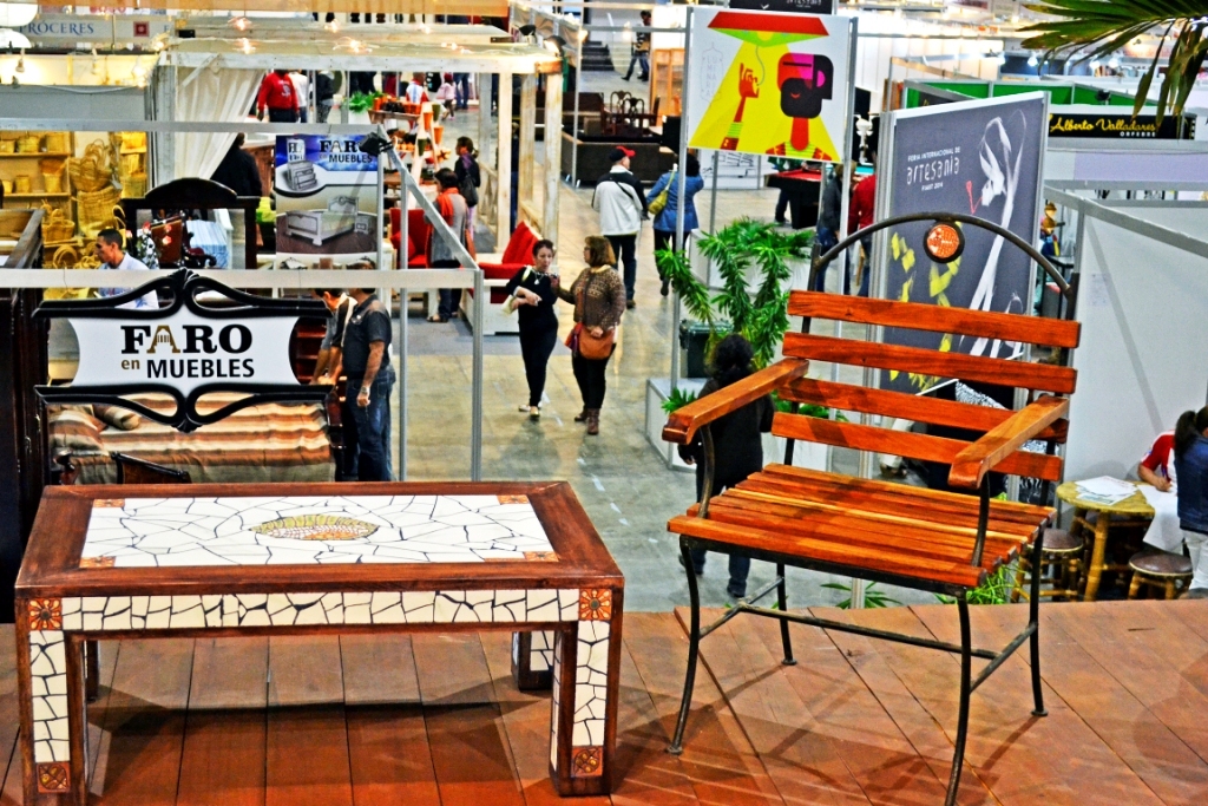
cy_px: 403
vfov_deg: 21.6
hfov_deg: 31.9
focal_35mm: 63
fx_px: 2114
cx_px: 604
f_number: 5.3
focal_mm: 42
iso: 1600
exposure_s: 1/100
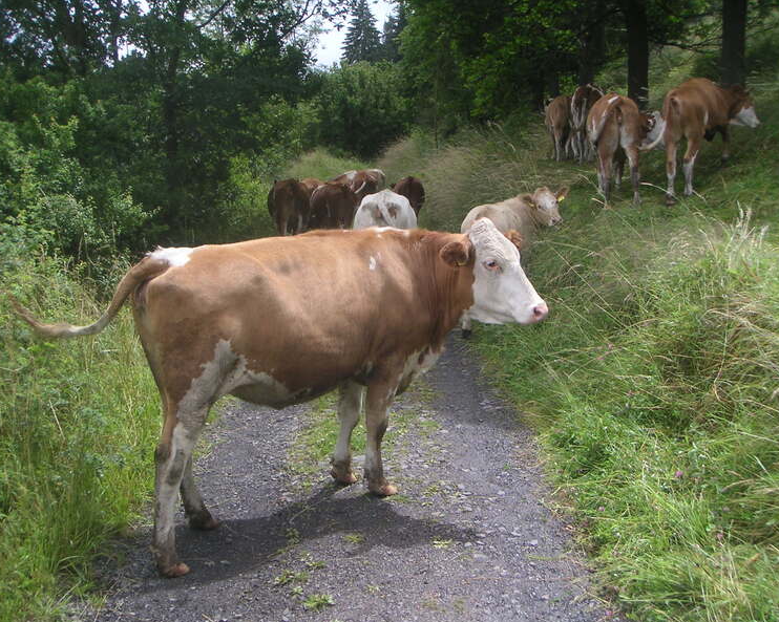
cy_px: 314
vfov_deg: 37.3
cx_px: 386
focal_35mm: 40
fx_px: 922
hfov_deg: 45.8
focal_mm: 6
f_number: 2.8
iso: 50
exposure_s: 1/250
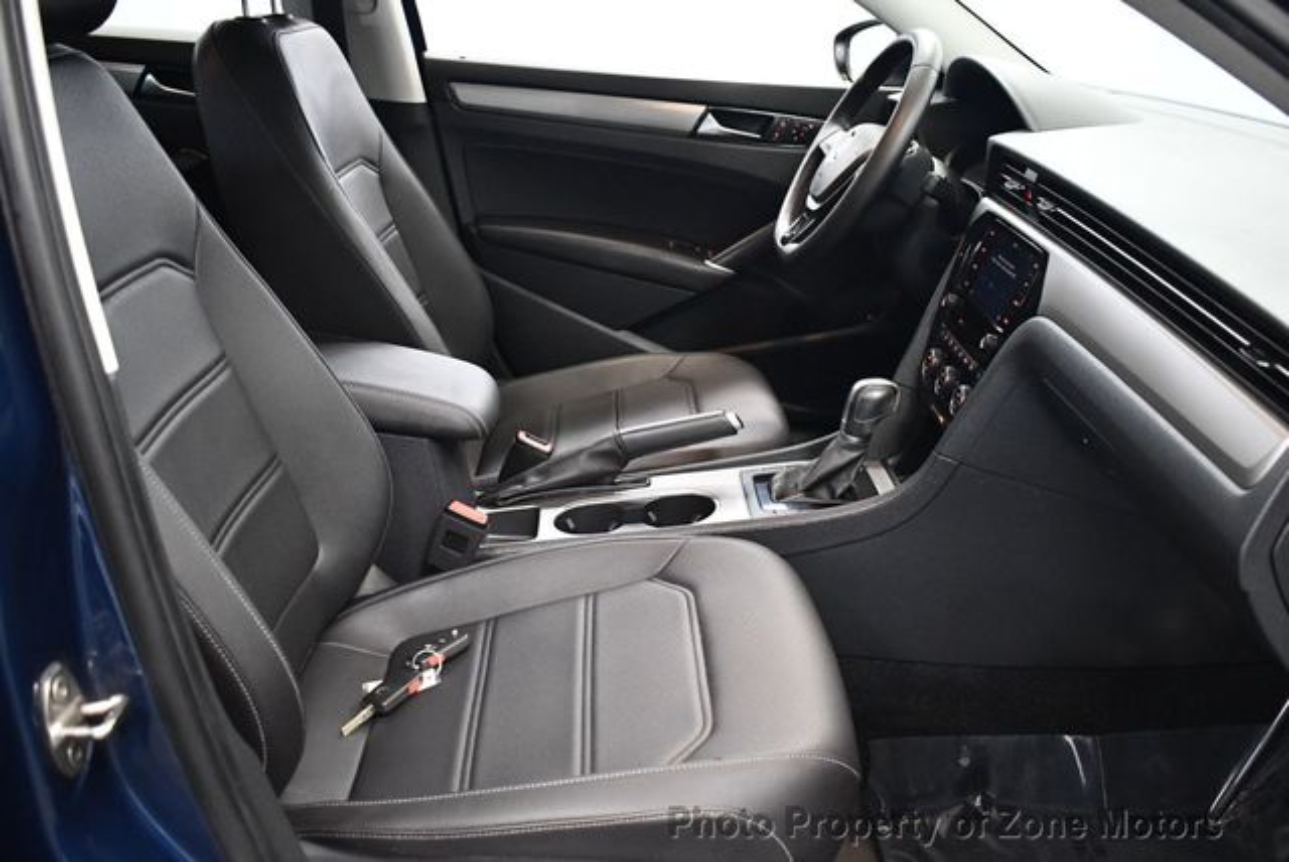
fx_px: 1290
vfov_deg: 36.9
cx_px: 644
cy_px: 431
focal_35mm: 36
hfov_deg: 53.1
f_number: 3.5
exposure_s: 1/80
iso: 3200
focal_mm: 18
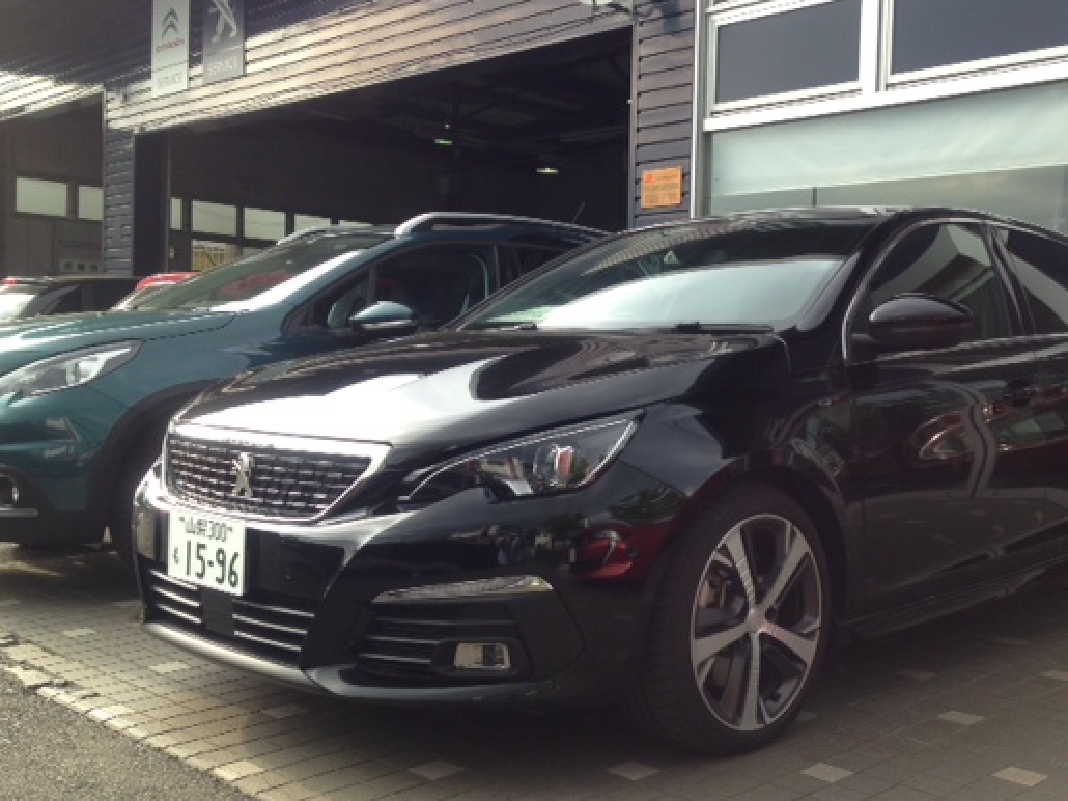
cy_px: 392
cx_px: 633
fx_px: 1265
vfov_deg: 35.1
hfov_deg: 45.6
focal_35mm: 41
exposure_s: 1/167
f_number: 2.4
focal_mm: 4.13
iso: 50
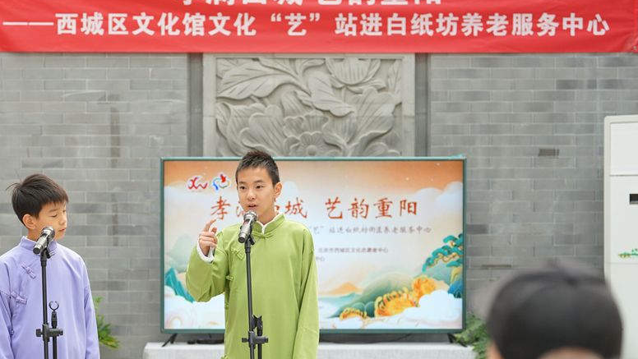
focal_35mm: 102
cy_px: 261
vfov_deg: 11.9
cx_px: 233
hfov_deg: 20.9
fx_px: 1726
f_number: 2.8
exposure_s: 1/250
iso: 500
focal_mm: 70
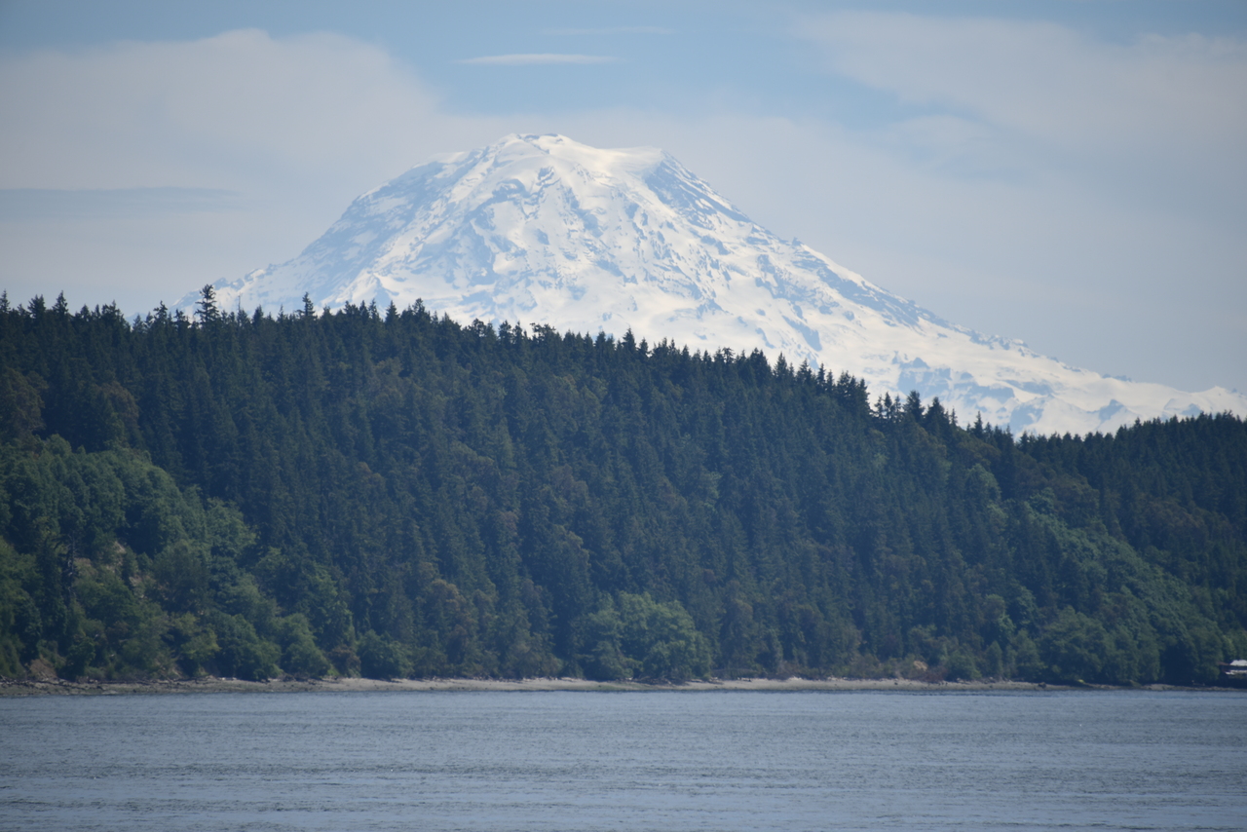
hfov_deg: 6.9
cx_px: 624
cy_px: 416
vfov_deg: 4.6
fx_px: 10393
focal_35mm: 300
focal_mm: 300
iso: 100
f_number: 6.3
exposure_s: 1/640
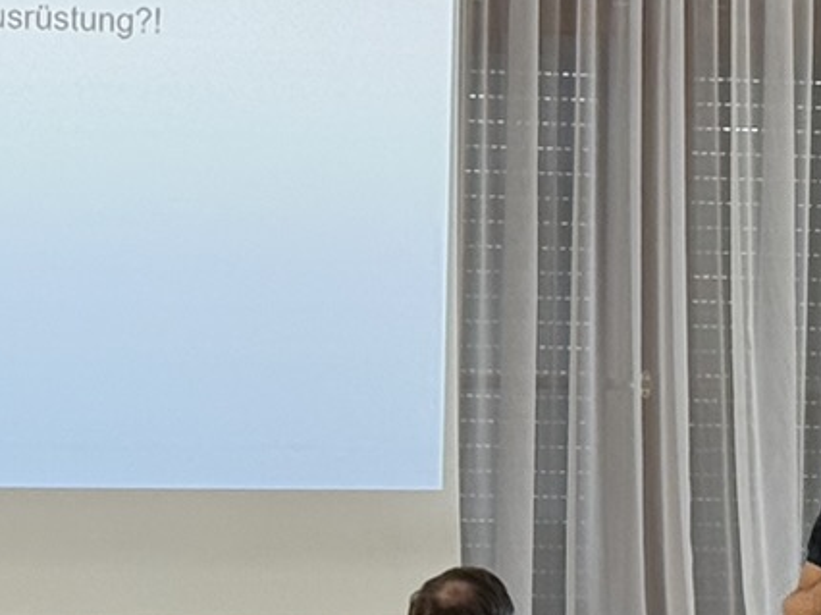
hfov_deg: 8.5
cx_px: 44
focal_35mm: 231
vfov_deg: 6.4
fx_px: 5476
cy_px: 455
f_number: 1.78
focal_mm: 6.76
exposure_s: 1/60
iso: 200
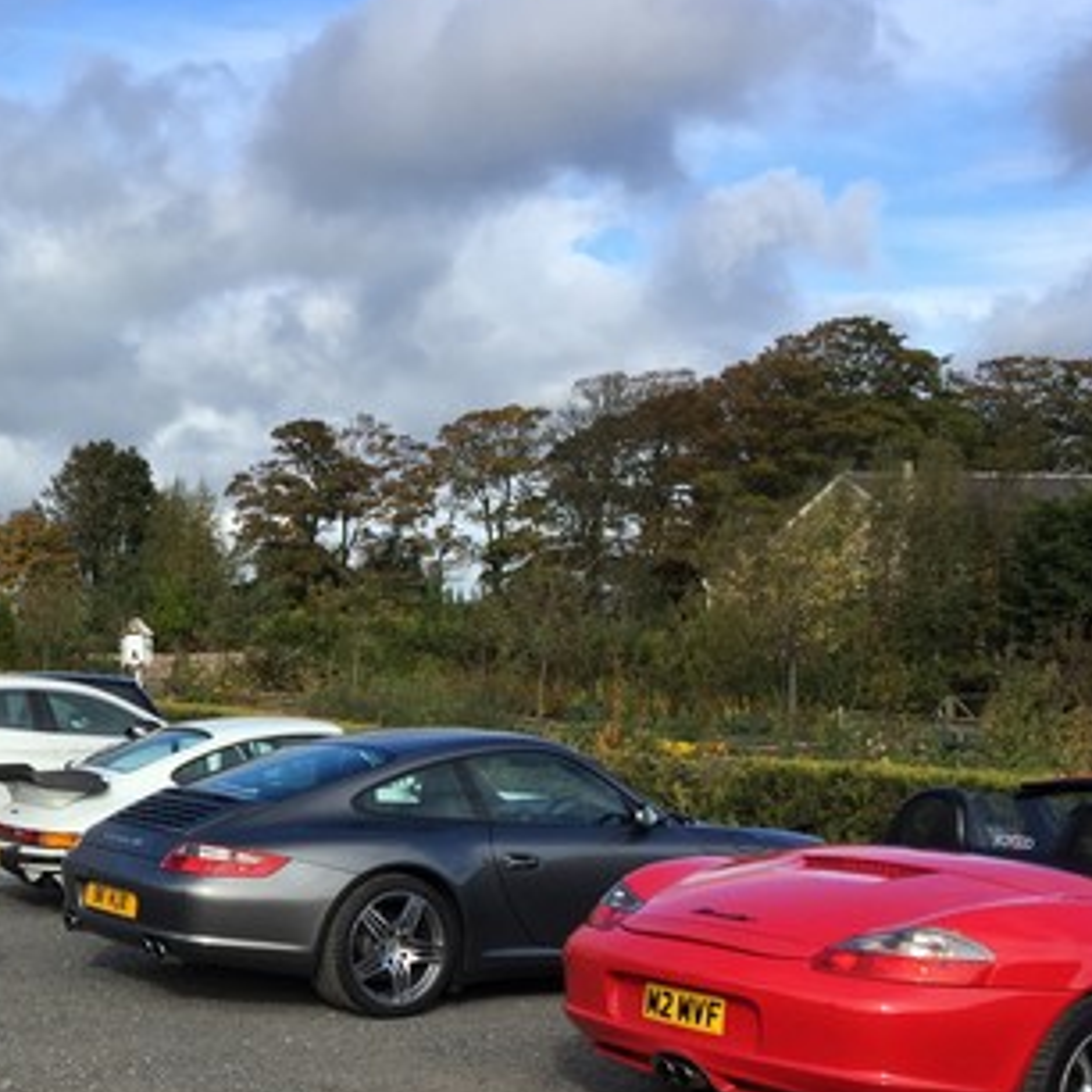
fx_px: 1892
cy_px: 790
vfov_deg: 31.7
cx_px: 70
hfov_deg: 30.5
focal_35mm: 53
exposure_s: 1/1130
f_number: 2.2
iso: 32
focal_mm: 4.15
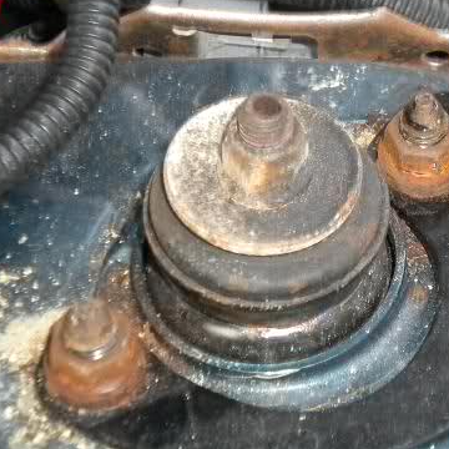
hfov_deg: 14.2
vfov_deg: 14.3
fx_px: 1790
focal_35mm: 122
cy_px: 166
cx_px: 344
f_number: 4.6
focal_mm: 12.3
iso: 400
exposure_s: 1/60
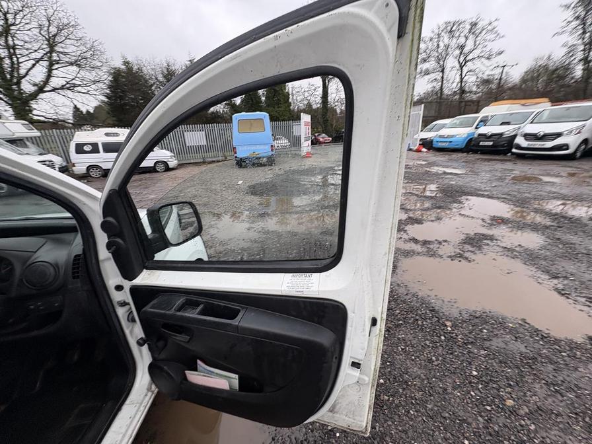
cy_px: 222
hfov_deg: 102.1
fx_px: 239
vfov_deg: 85.7
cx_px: 296
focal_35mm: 14
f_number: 2.2
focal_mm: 2.22
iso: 80
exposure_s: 1/99
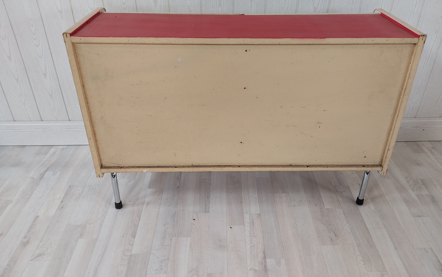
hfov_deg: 64.6
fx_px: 349
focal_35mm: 29
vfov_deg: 43.1
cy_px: 128
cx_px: 229
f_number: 1.79
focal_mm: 4.74
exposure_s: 1/33
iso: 595
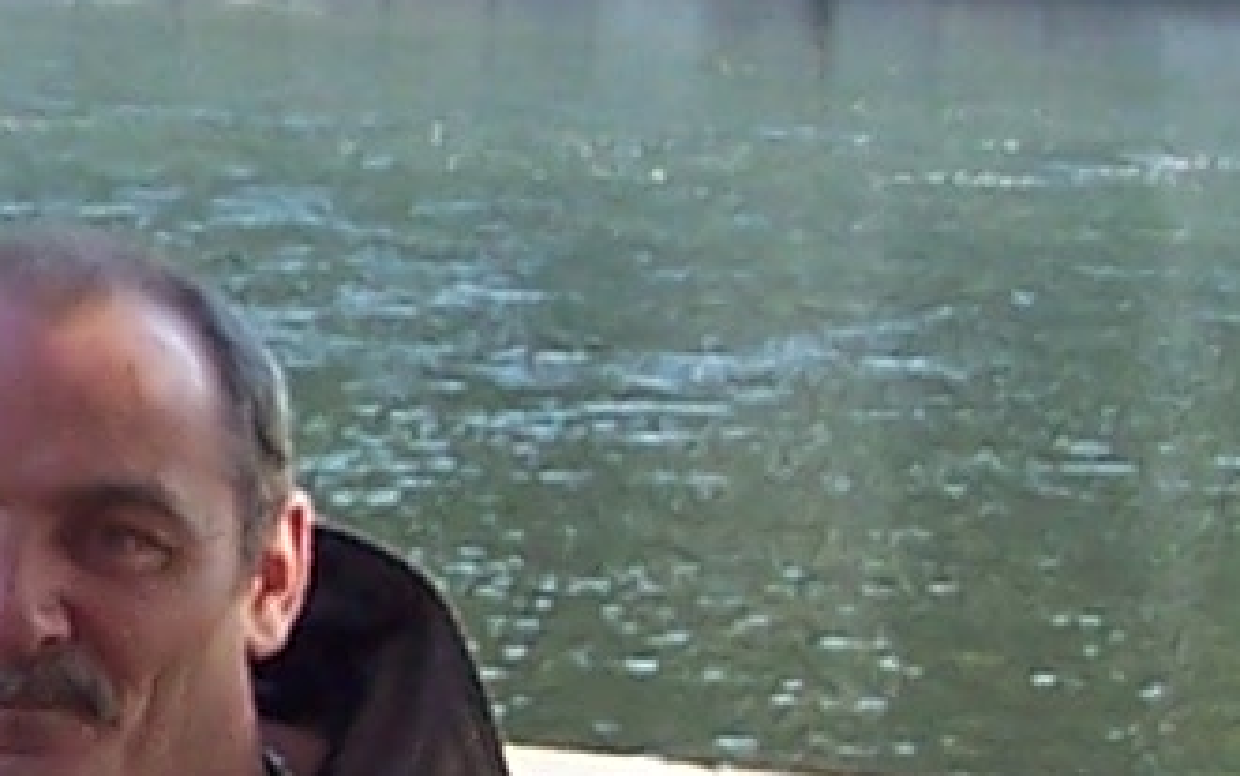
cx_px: -524
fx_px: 9464
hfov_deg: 7.4
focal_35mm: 280
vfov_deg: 4.7
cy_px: 439
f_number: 2.8
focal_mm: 6.3
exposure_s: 1/125
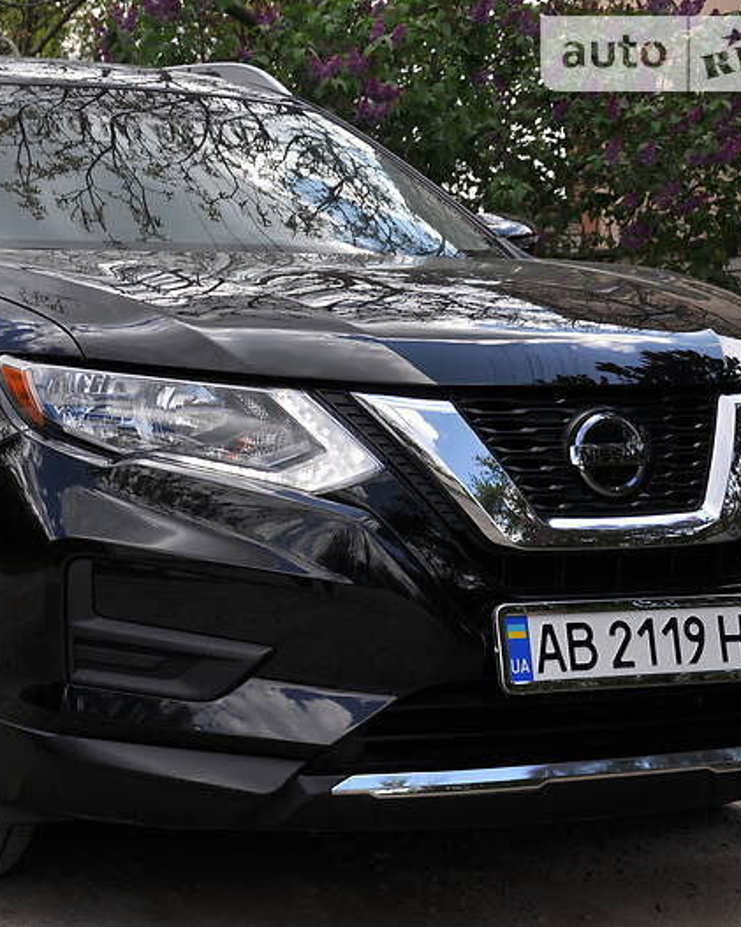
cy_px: 462
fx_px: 2050
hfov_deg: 20.2
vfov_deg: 25.5
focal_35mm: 75
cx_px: 116
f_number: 4.5
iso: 200
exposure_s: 1/1000
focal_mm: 35
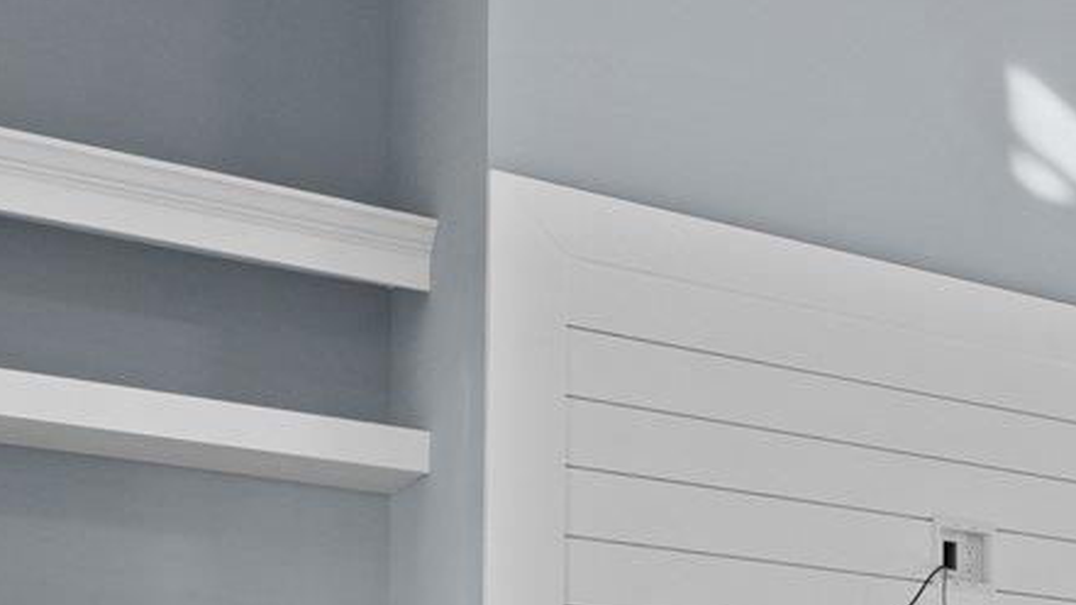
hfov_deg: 21.8
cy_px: 962
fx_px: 2083
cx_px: 1784
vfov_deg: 15.1
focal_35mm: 73
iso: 400
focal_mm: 15
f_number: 6.3
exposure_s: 1/10
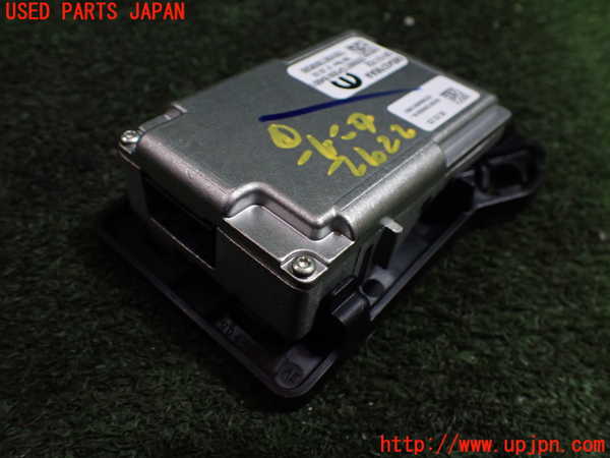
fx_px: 529
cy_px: 229
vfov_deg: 46.8
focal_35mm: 30
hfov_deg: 60.0
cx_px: 305
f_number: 2.3
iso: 400
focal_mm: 5.4
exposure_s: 1/125
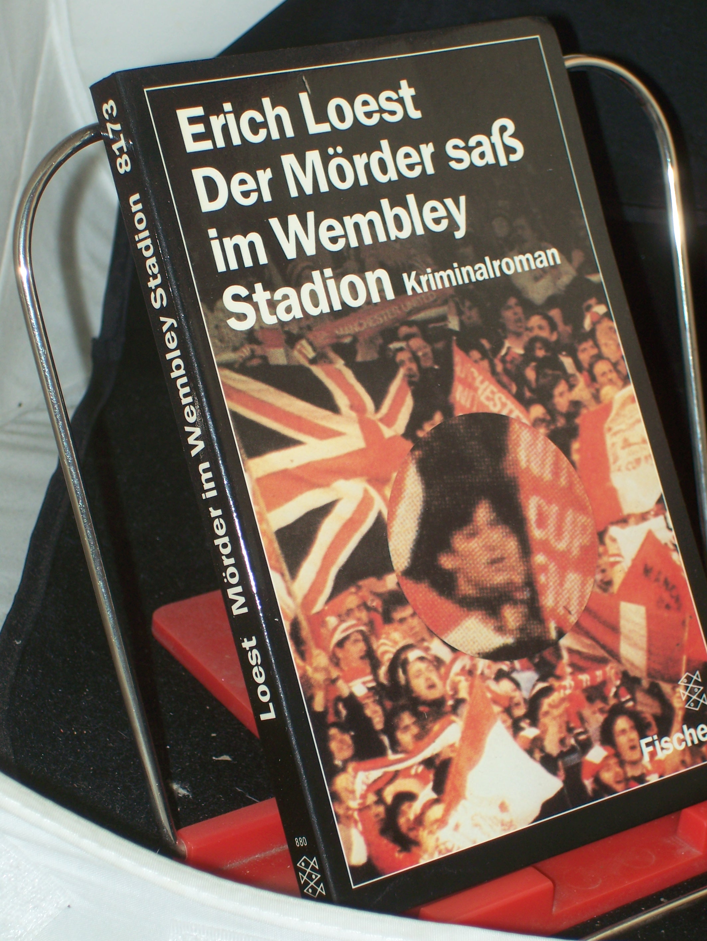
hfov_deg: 14.5
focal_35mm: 102
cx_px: 354
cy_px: 470
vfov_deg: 19.2
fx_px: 2774
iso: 80
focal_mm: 16.8
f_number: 4.6
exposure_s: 1/100
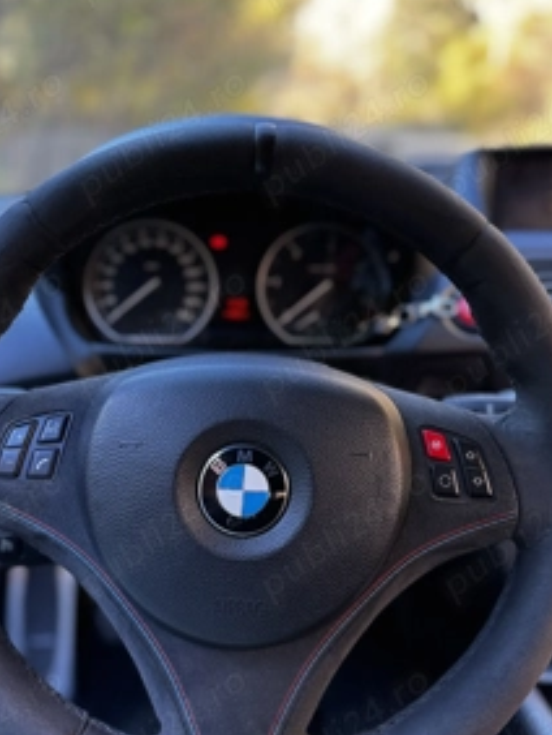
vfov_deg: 53.9
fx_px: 722
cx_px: 253
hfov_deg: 41.8
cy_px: 378
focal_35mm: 34
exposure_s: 1/103
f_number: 1.78
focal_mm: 6.76
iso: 200
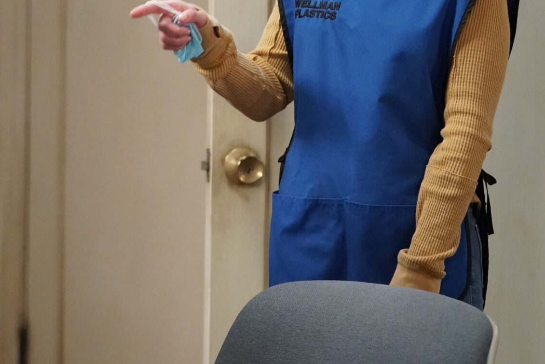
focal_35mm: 222
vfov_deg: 6.2
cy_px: 82
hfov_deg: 9.2
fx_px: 3361
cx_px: 64
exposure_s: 1/200
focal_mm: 98
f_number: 2.8
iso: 8000
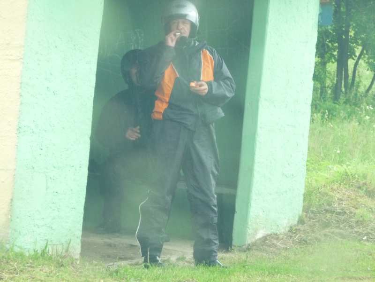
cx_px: 188
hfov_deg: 7.5
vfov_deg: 5.6
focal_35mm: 264
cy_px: 141
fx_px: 2860
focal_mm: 40.9
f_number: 4.9
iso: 400
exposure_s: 1/40
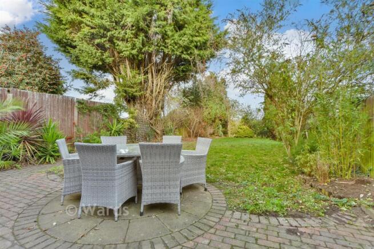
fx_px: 156
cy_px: 124
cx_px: 187
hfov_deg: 100.4
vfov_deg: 77.4
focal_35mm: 15
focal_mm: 10
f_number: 5.6
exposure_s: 1/125
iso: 500
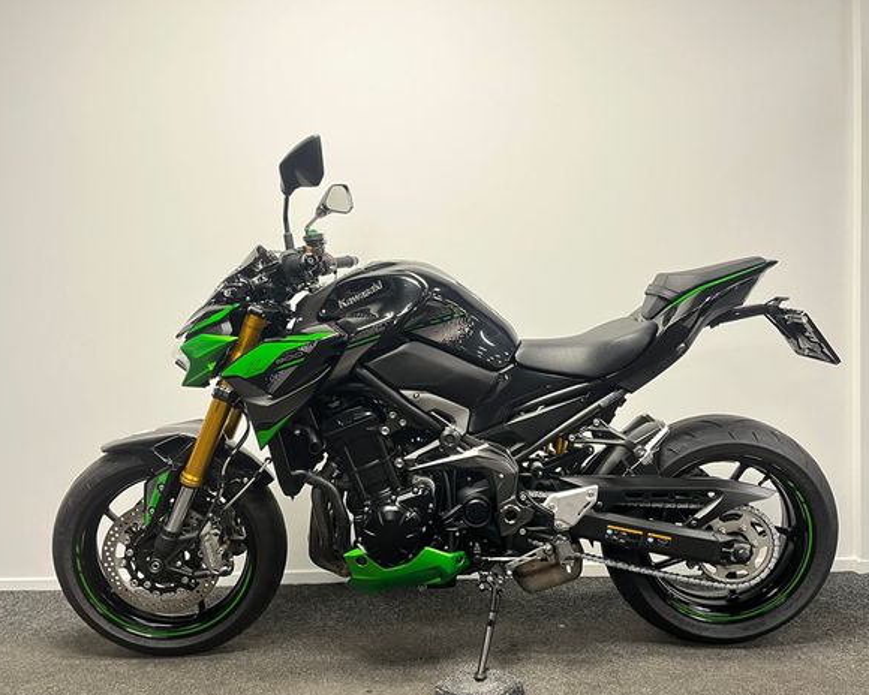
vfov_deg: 51.5
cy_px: 358
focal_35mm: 28
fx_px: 720
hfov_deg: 62.1
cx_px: 464
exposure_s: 1/33
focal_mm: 5.1
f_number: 1.6
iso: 400
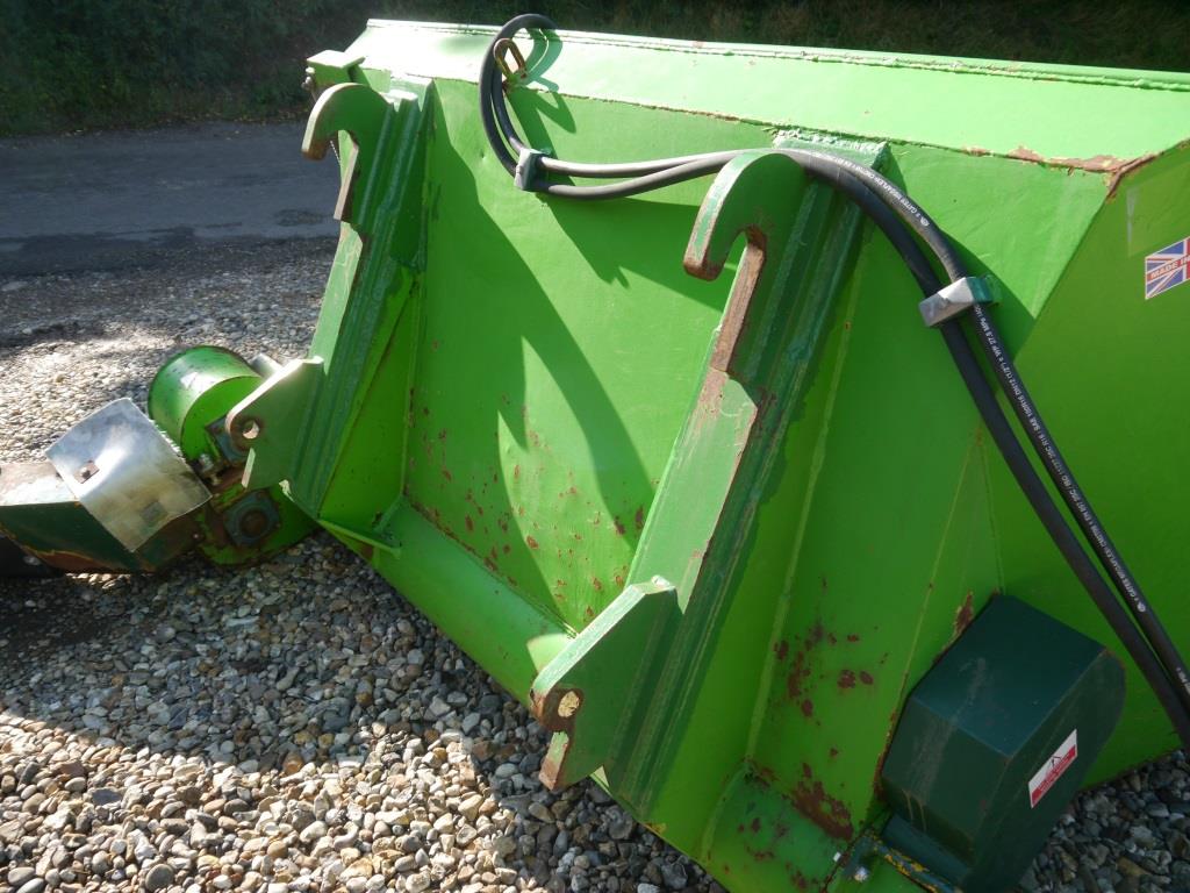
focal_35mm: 28
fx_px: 963
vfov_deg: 49.7
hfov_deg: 63.4
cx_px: 595
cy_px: 446
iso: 160
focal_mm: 14
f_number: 5
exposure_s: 1/250
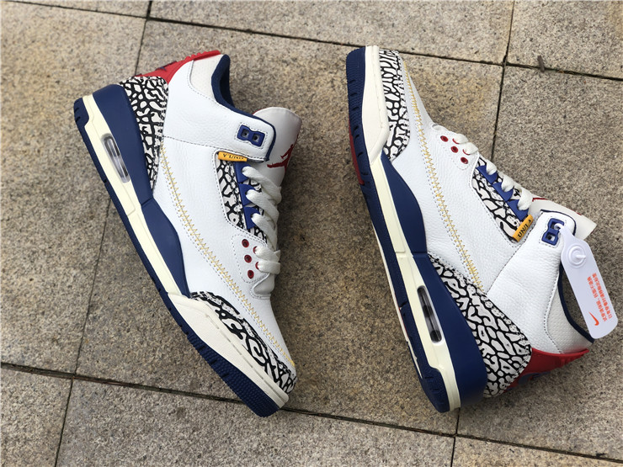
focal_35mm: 52
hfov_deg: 36.8
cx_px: 312
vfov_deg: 28.0
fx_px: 936
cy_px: 234
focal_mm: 6
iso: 16
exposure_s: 1/282
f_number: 2.4
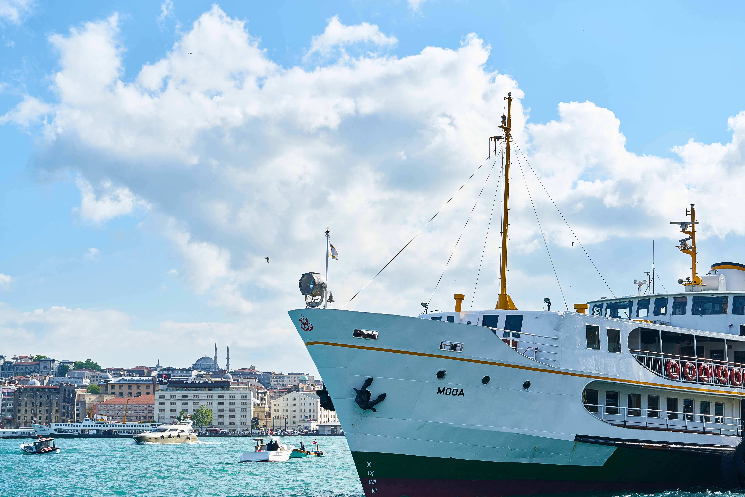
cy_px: 275
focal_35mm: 55
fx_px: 1138
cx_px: 398
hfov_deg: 36.2
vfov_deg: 24.6
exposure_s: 1/800
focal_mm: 46
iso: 100
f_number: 5.6
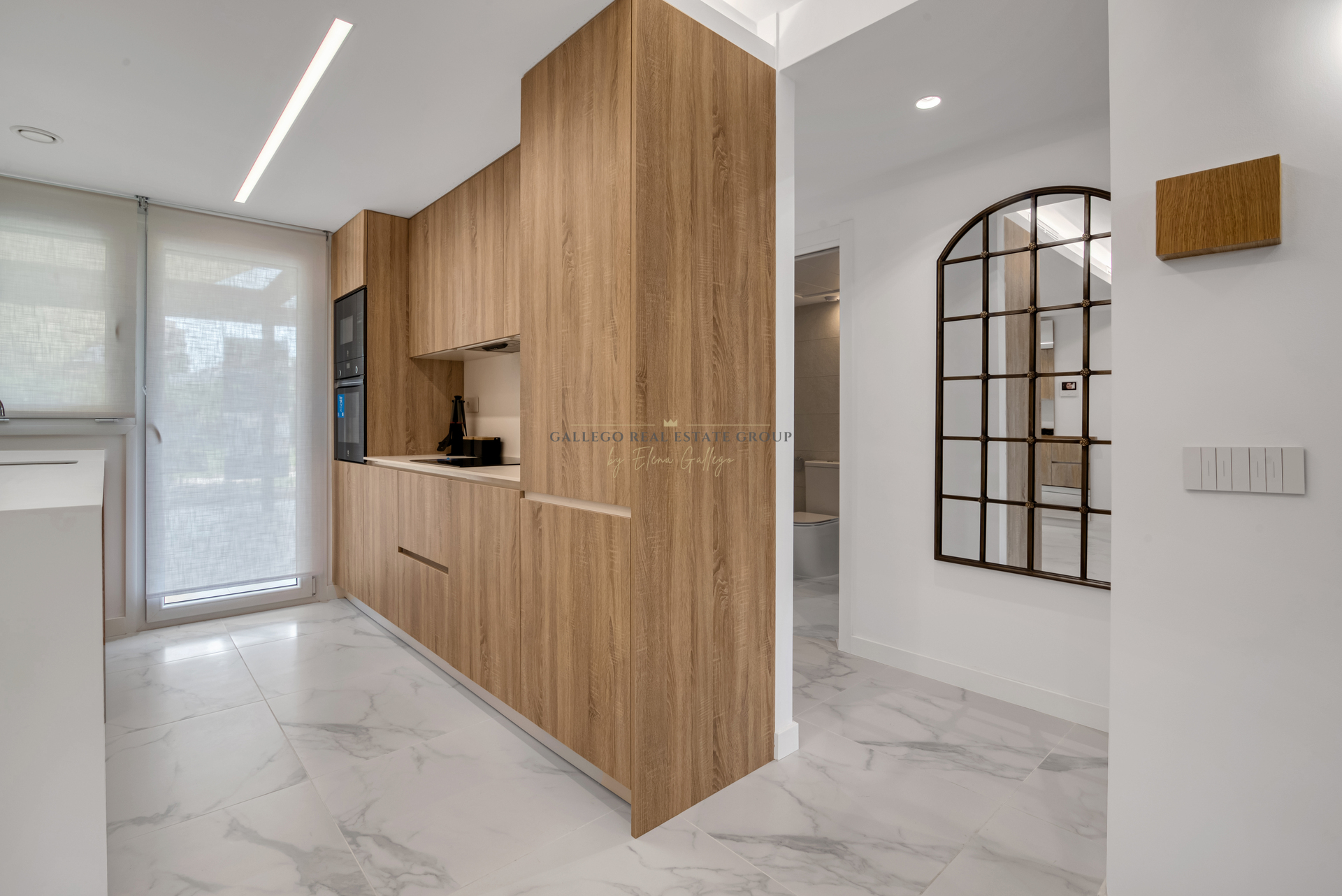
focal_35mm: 16
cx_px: 671
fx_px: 597
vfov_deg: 73.8
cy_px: 448
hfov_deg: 96.7
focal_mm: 16
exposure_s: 1/25
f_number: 10
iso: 100
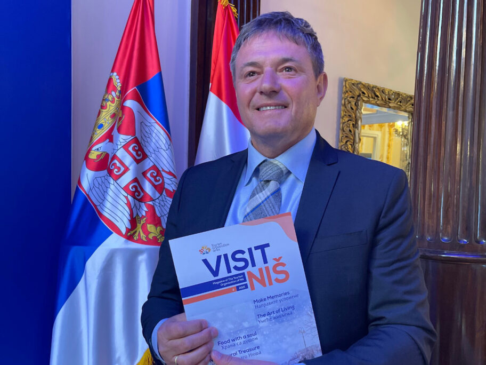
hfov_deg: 67.3
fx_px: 365
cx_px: 243
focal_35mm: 26
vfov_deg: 53.1
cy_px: 182
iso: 250
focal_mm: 5.1
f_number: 1.6
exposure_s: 1/50
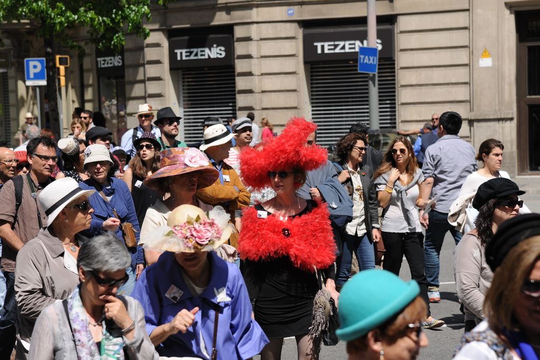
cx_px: 270
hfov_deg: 17.1
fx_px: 1800
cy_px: 180
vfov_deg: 11.4
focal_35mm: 120
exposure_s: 1/500
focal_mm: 120
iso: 200
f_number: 8
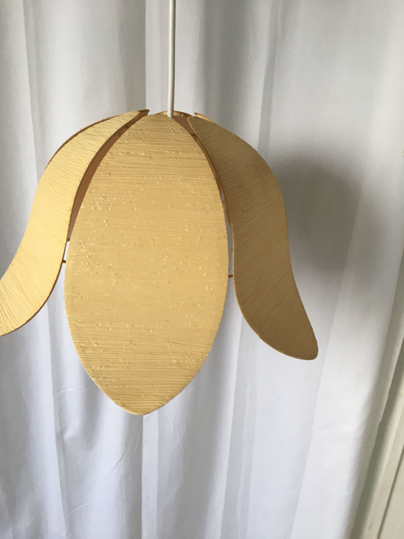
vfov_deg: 61.7
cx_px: 202
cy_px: 270
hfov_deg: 48.2
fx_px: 451
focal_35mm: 29
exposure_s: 1/33
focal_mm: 4.15
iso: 64
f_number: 2.2
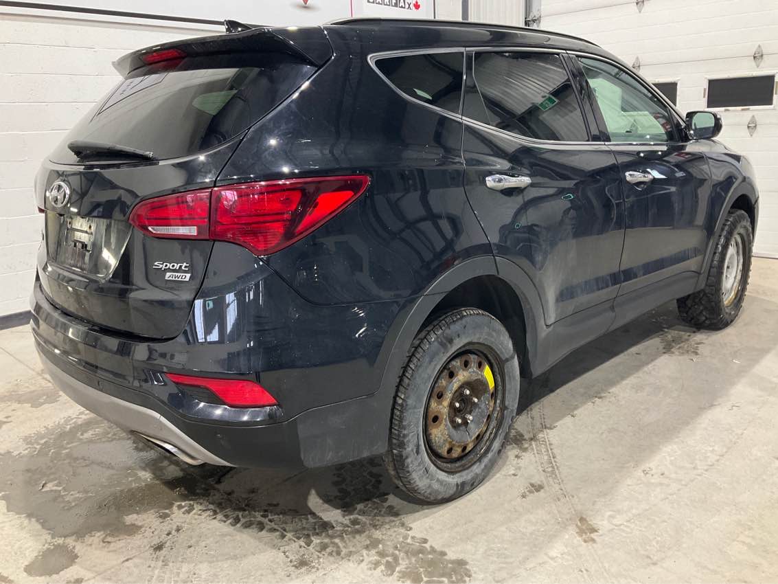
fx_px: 652
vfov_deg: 48.2
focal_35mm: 29
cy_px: 292
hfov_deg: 61.7
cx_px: 389
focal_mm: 3
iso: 200
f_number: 1.8
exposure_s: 1/60
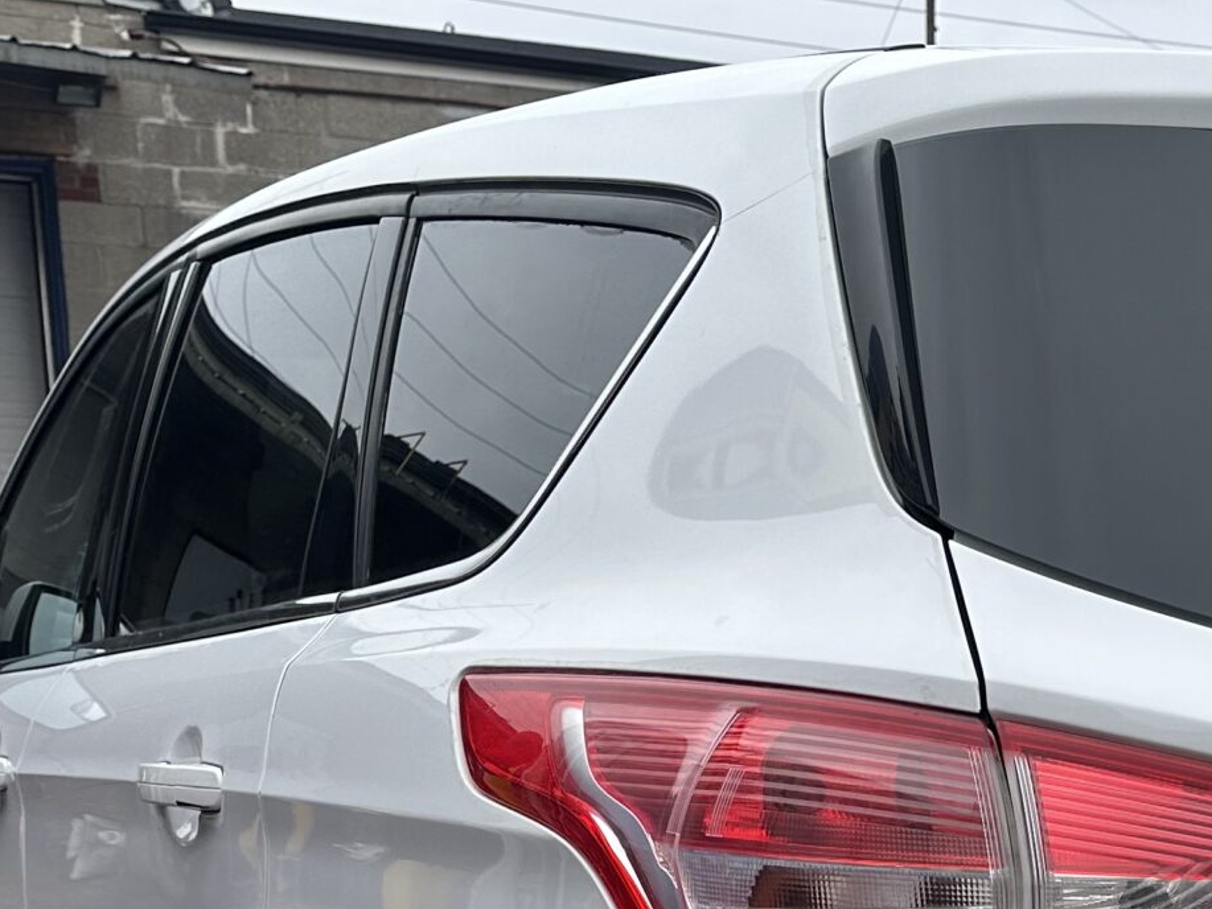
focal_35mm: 67
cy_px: 1094
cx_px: 1171
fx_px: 2346
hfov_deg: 27.5
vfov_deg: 20.5
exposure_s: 1/1562
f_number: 1.78
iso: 80
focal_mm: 6.86
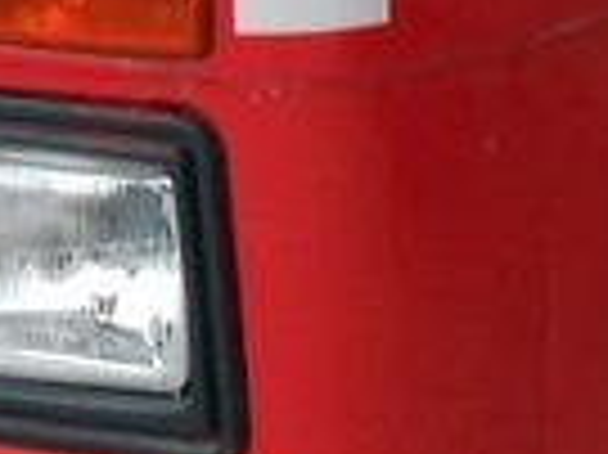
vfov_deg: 6.0
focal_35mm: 242
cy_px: -378
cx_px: 311
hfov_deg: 8.2
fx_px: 4247
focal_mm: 6
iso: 200
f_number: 3.9
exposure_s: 1/30
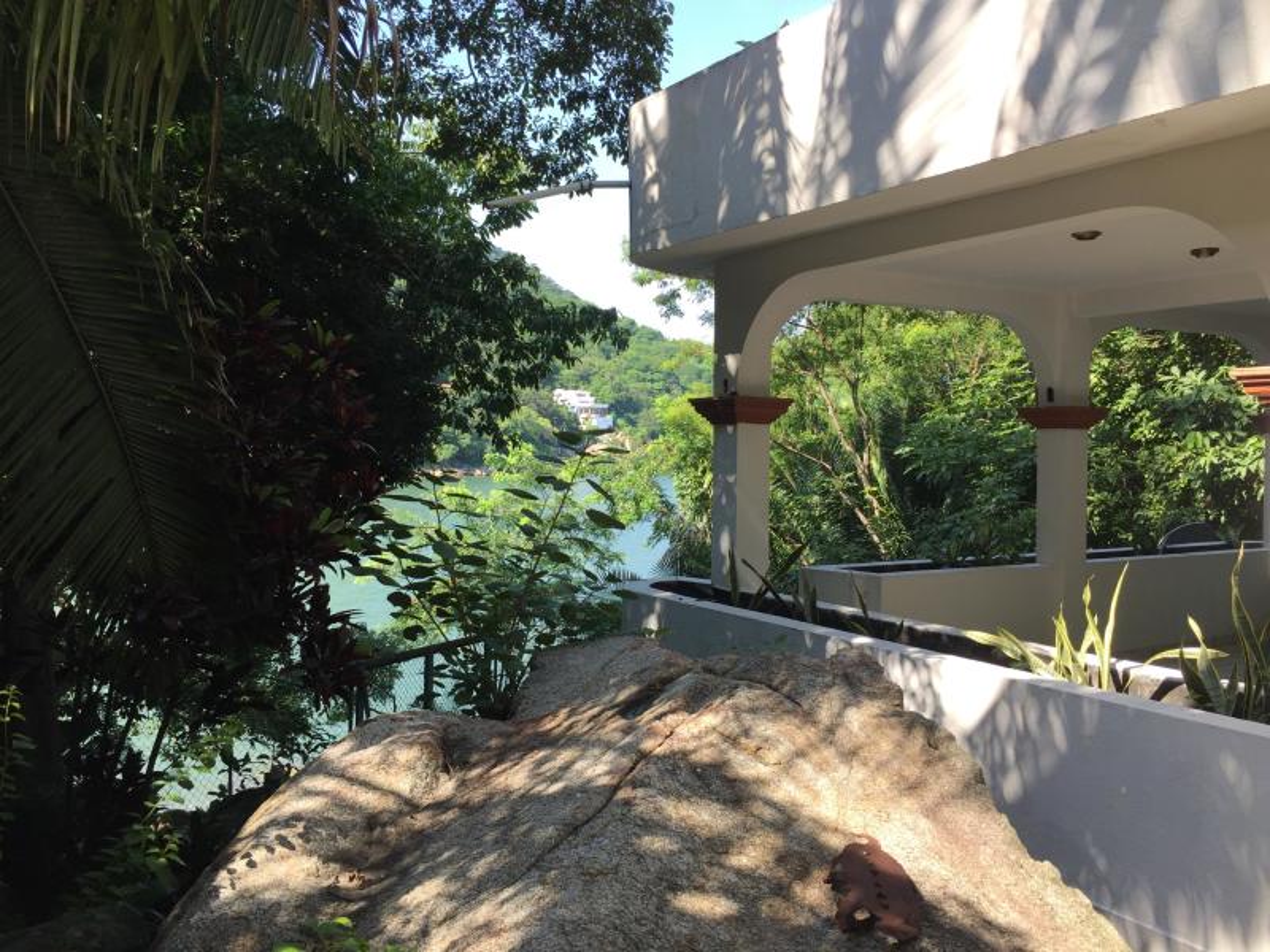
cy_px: 476
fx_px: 1064
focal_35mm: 29
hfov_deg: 61.7
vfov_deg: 48.2
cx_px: 635
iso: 32
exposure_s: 1/434
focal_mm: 4.15
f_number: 2.2
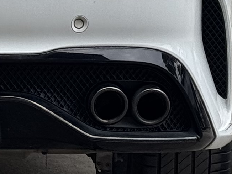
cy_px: -274
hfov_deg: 6.5
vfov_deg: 4.8
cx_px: -209
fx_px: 1991
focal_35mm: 297
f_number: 1.78
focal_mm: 6.76
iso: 64
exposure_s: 1/1597
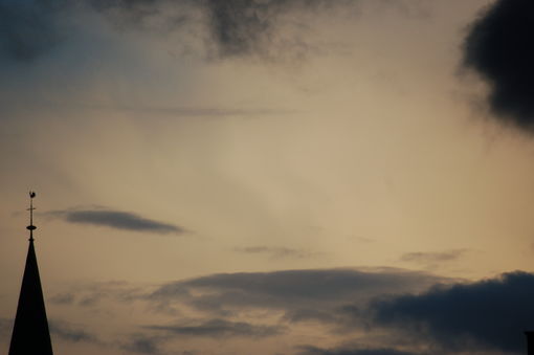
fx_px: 5335
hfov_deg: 5.7
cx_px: 267
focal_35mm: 360
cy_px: 178
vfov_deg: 3.8
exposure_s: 1/1250
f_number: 5.3
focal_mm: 240
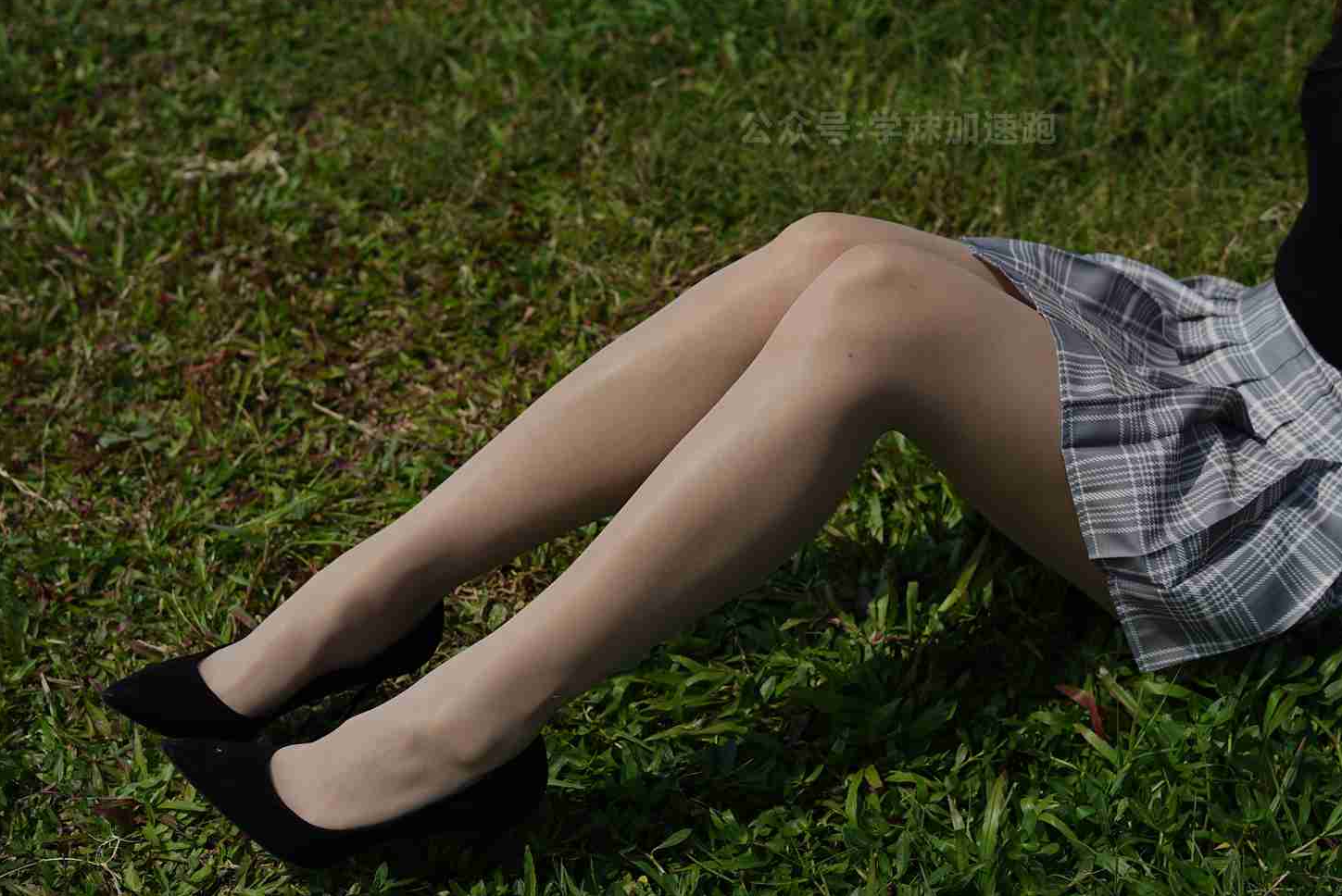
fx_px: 2313
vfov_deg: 21.9
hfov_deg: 32.3
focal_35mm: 62
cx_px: 756
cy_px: 446
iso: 64
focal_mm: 50
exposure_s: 1/3200
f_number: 4
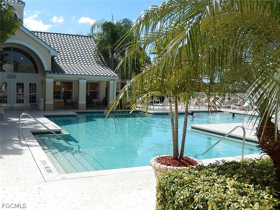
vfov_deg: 39.7
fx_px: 291
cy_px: 105
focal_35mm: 36
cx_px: 140
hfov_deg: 51.4
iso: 125
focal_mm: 6.5
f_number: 4
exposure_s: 1/1250
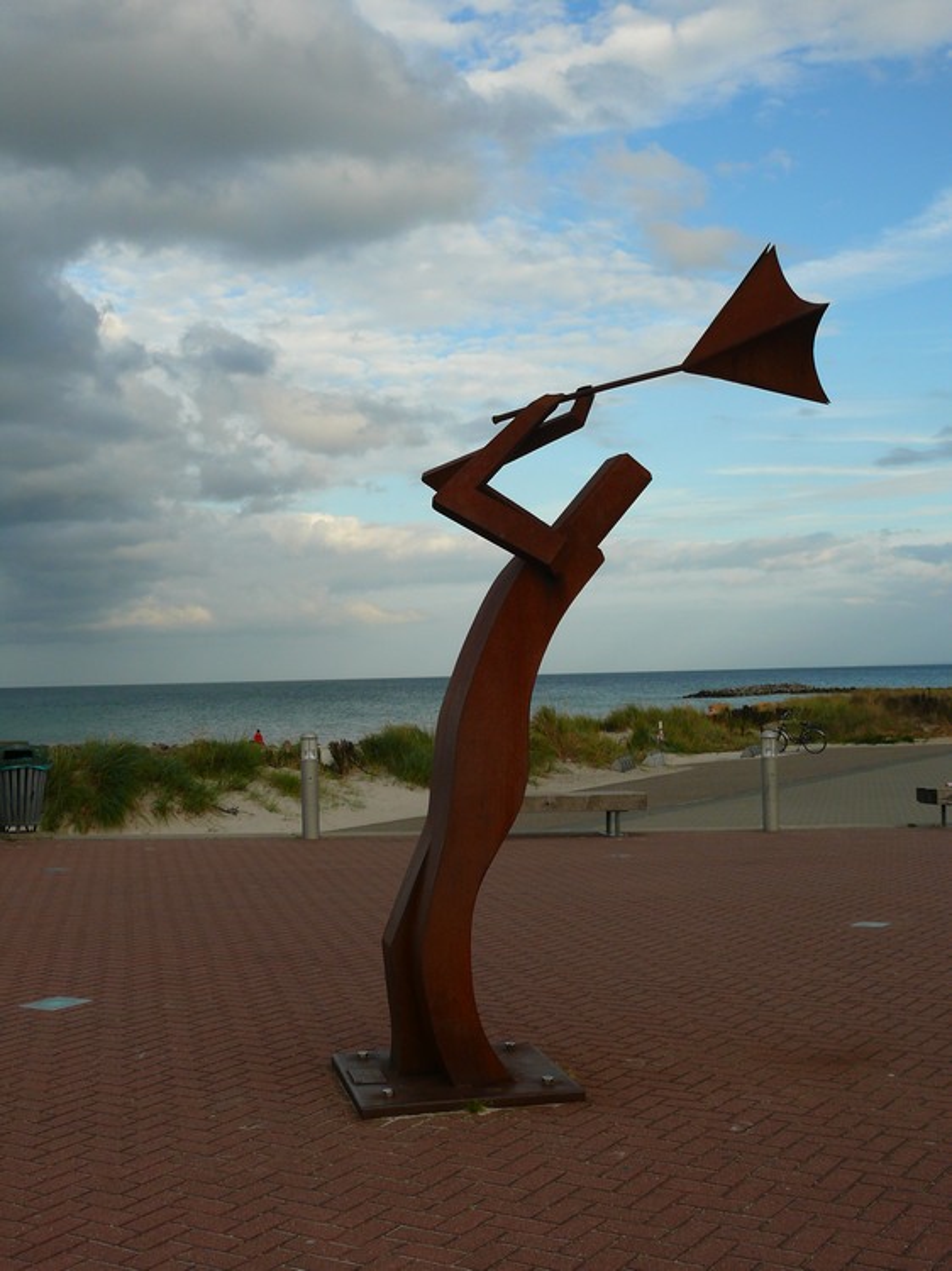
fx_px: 1614
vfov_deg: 43.0
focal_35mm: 44
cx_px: 476
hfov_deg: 32.9
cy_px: 636
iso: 100
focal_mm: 9.4
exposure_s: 1/200
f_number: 4
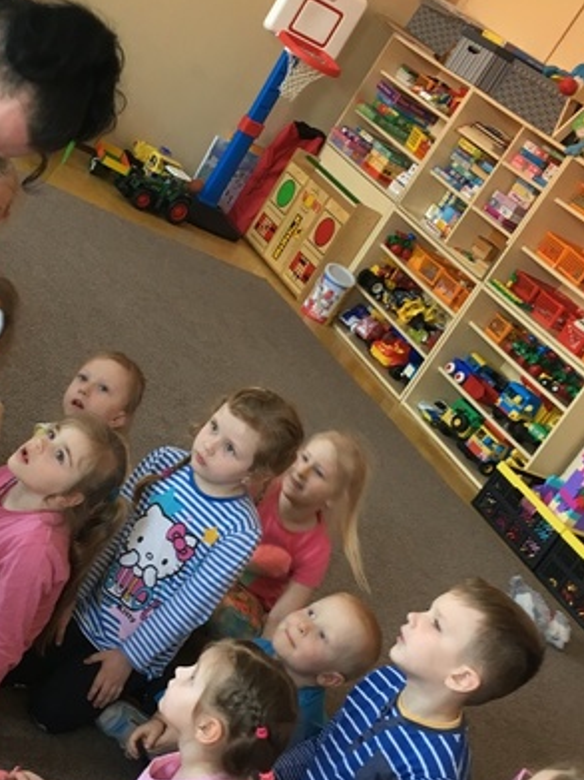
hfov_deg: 25.4
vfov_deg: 33.8
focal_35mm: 57
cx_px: 169
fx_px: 1283
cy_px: 419
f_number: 2.2
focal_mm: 4.15
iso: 80
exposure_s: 1/33
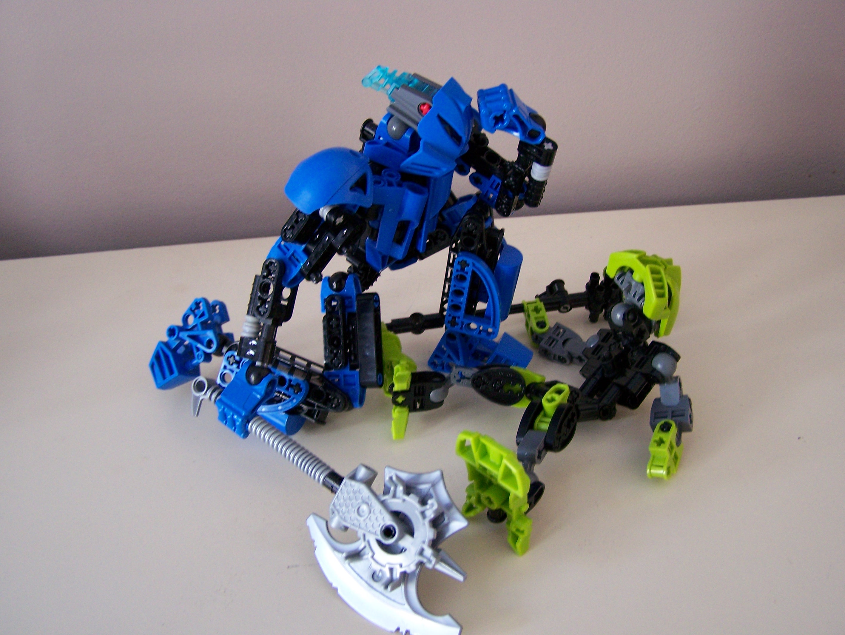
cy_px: 318
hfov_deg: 48.9
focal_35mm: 38
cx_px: 422
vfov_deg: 37.8
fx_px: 928
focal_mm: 6.3
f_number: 2.8
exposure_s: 1/10
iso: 160
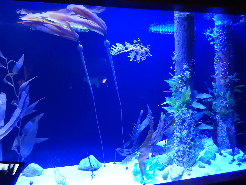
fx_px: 178
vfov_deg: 54.9
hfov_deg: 69.4
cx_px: 123
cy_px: 92
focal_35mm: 25
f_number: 3.4
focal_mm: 4.5
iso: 1400
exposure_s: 1/15
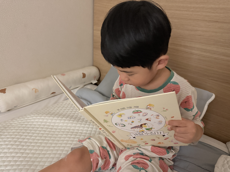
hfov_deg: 71.6
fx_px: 159
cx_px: 115
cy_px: 86
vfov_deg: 56.8
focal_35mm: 24
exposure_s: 1/30
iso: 1000
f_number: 1.78
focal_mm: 6.76
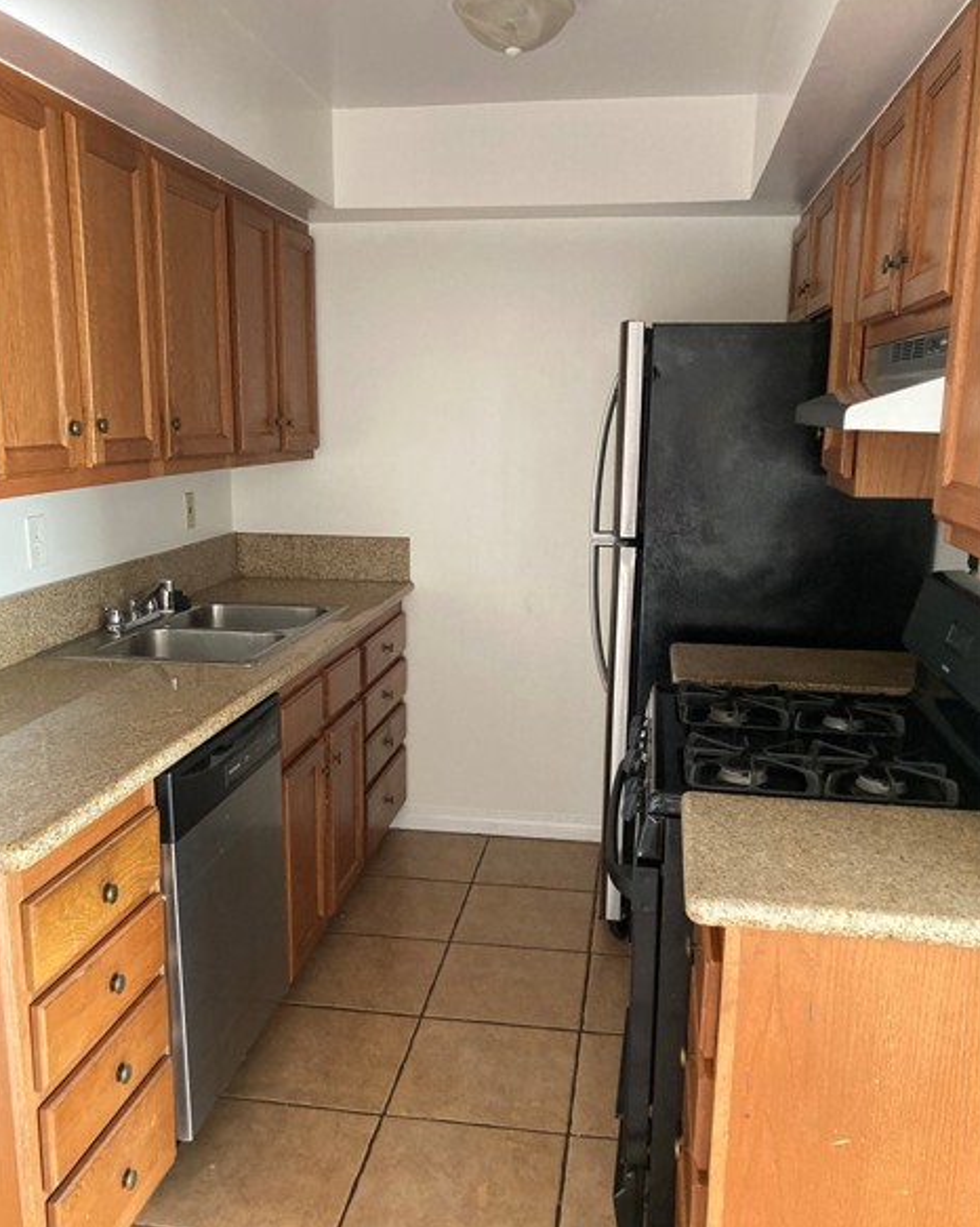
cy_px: 657
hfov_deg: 48.5
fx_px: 1088
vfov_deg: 58.7
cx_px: 484
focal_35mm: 30
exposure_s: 1/60
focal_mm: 3.99
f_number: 1.8
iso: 250
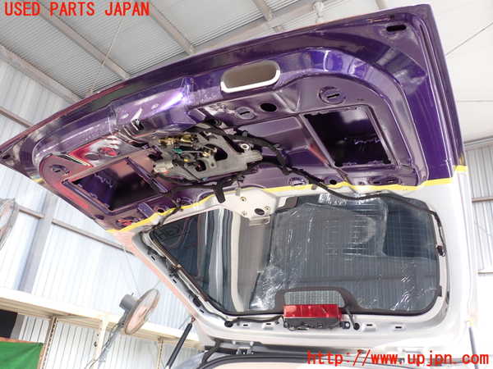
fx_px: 427
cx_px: 246
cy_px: 184
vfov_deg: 46.8
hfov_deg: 60.0
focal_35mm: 30
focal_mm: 5.4
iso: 100
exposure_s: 1/80
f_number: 3.2
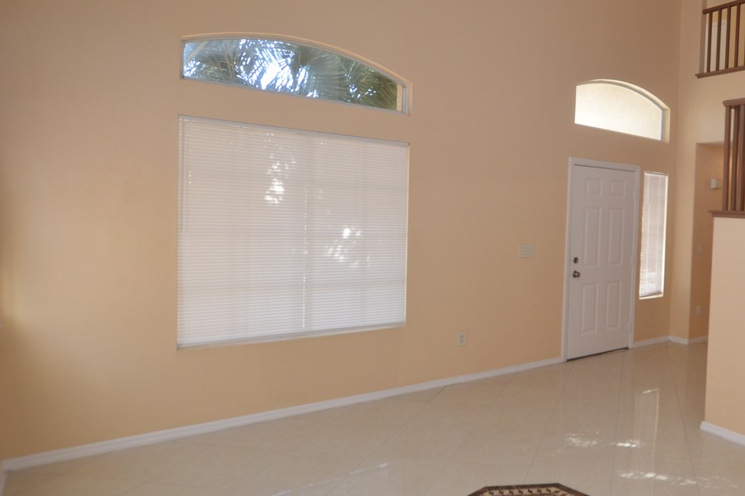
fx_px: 517
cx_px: 617
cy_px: 243
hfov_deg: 63.9
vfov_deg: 51.2
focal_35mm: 25
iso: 400
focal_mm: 10
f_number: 4.5
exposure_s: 1/80
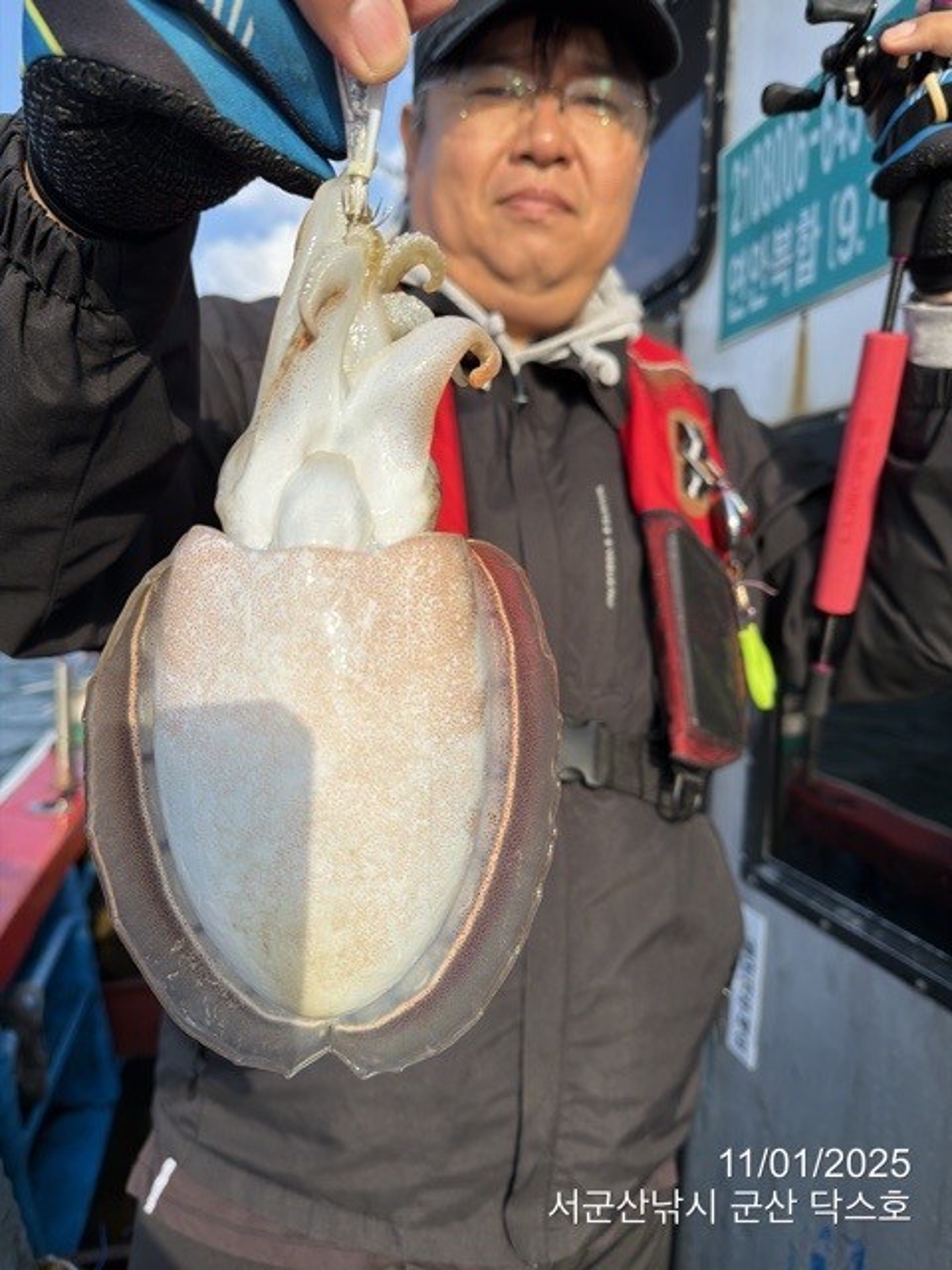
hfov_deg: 56.8
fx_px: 880
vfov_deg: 71.6
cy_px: 635
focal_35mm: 24
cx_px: 476
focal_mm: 6.76
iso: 80
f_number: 1.78
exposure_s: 1/1770
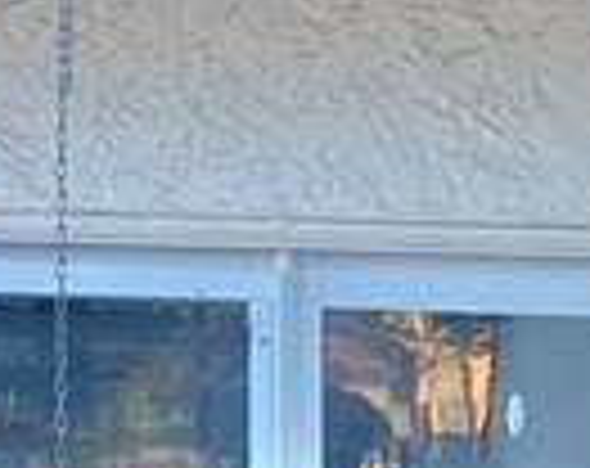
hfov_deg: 9.1
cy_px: 32
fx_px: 3465
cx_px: -640
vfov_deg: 7.7
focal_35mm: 199
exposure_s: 1/121
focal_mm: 4.25
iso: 40
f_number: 1.8
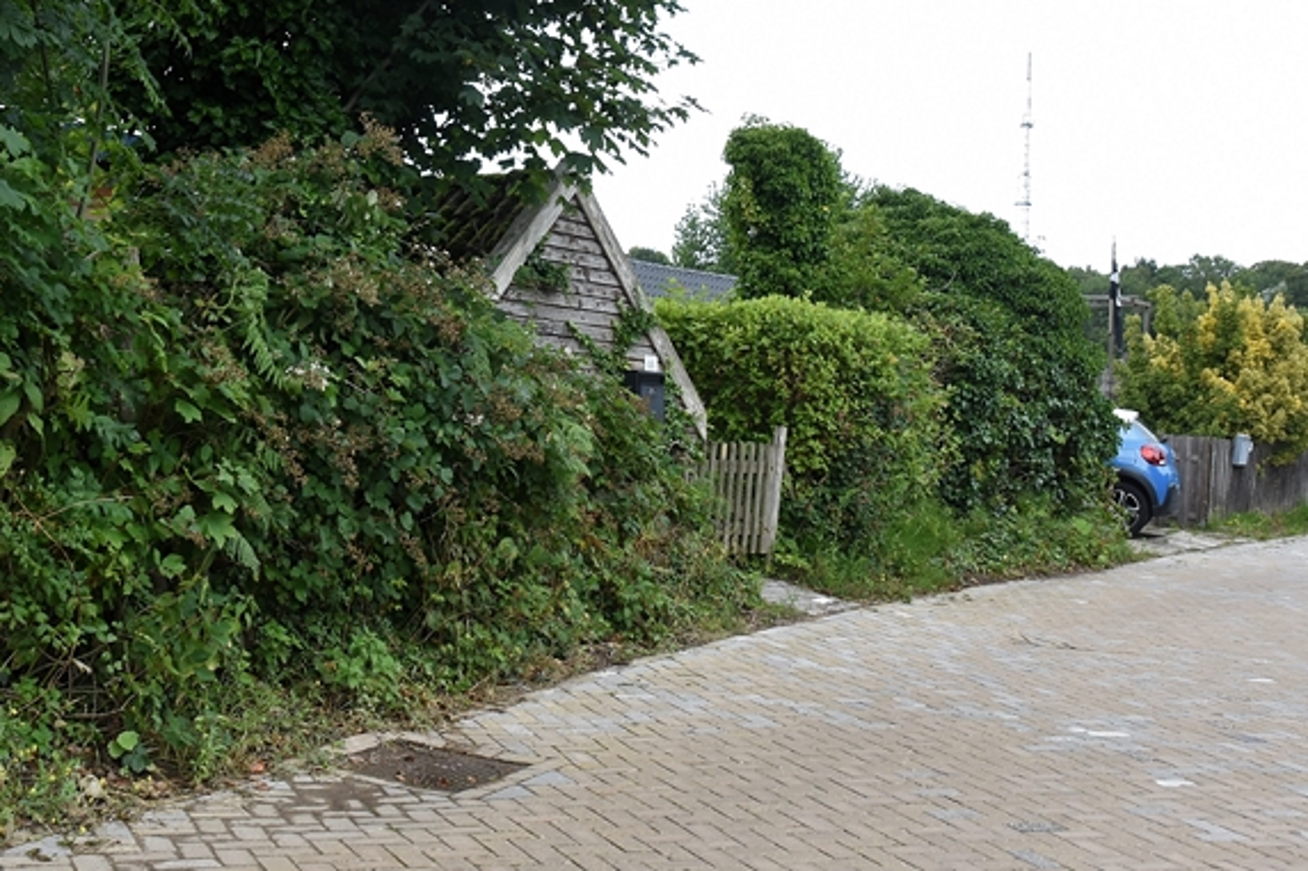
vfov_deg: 26.3
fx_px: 1852
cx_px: 601
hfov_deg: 38.9
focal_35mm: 51
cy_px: 302
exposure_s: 1/160
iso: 160
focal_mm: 18
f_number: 6.3
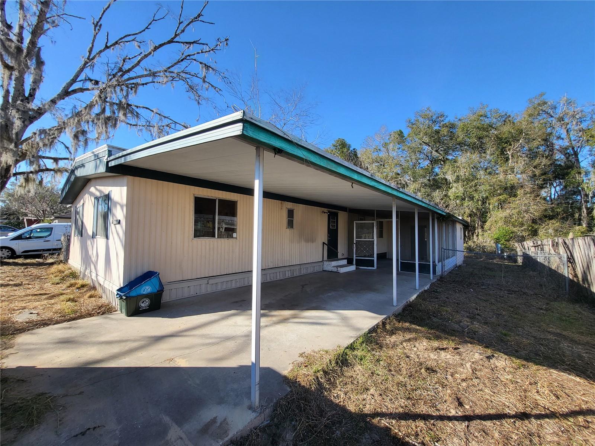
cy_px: 223
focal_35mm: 13
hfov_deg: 106.2
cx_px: 298
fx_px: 223
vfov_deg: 89.9
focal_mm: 1.74
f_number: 2.2
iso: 32
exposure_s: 1/462
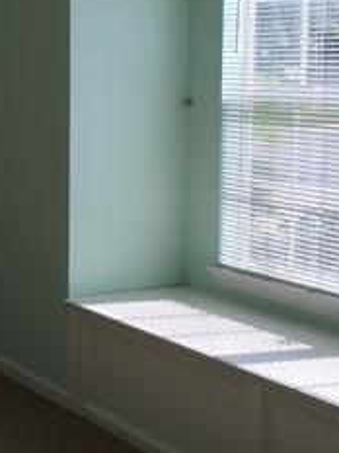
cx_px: -105
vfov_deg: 24.4
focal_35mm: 80
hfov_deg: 17.3
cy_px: 174
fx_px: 1045
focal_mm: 4.15
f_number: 2.2
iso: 25
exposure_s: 1/343
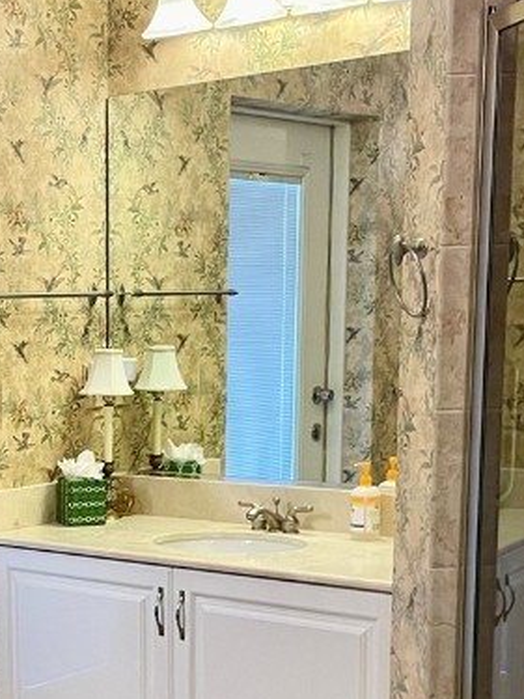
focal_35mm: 71
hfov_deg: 20.0
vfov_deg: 26.8
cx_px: -13
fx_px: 1434
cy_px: 574
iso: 80
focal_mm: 4.2
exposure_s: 1/60
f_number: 1.6
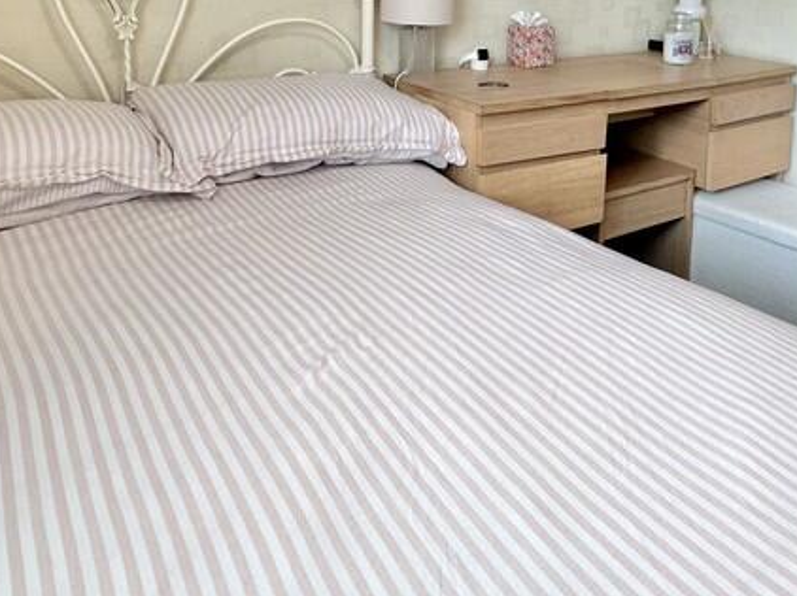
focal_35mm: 34
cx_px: 548
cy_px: 57
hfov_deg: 52.7
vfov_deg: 38.8
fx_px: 782
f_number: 2.2
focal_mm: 2.22
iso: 100
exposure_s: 1/100
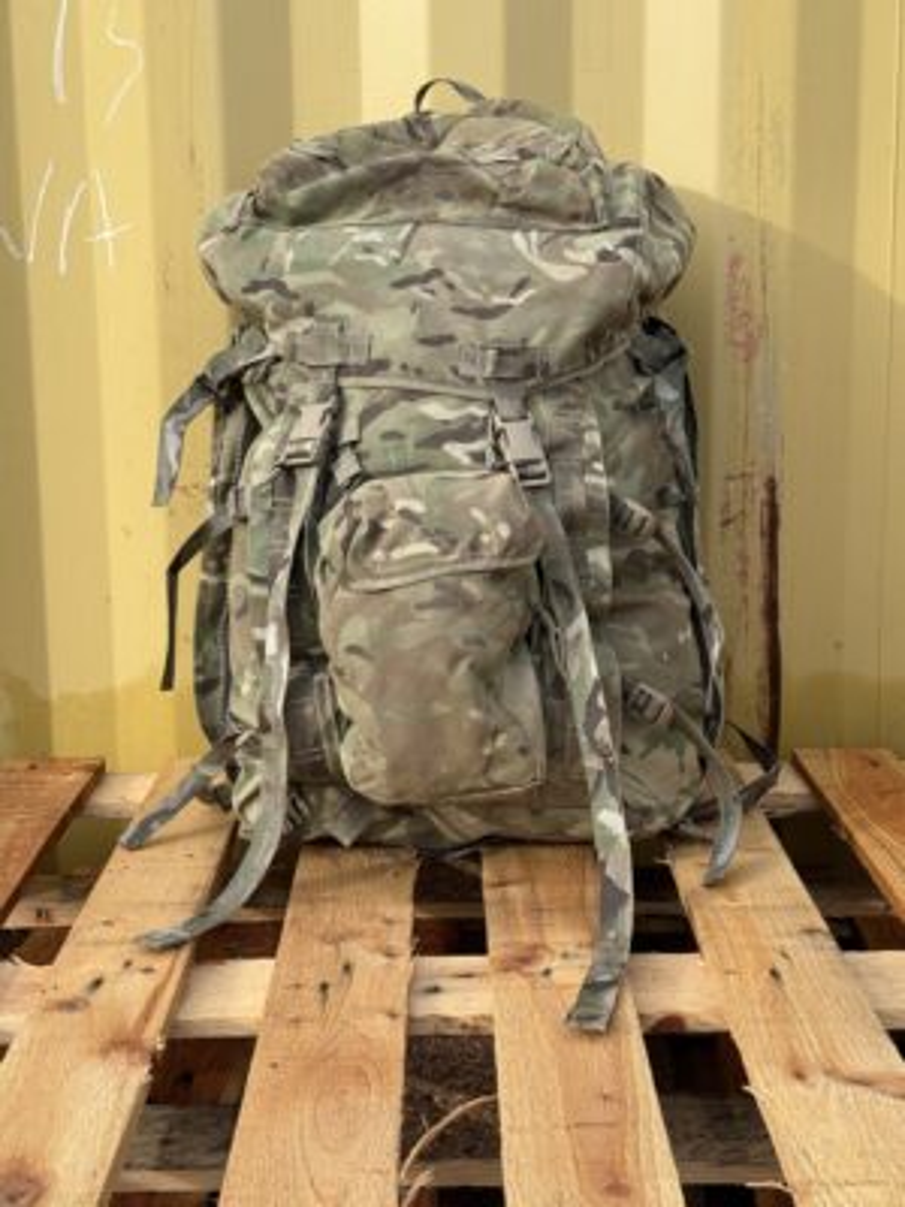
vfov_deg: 39.7
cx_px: 452
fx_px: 1673
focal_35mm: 48
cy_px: 604
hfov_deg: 30.3
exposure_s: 1/1222
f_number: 1.78
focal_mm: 6.76
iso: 64
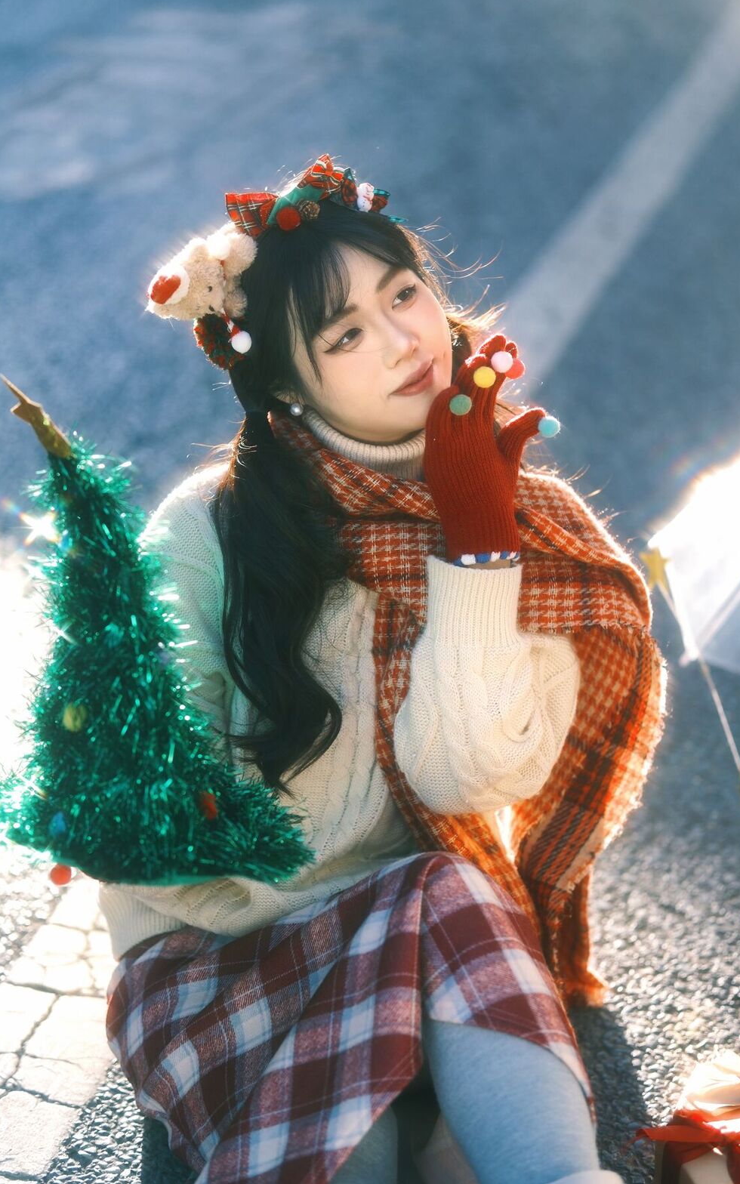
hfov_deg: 15.2
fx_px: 2775
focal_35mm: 86
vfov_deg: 24.1
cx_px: 383
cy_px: 590
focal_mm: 56
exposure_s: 1/1000
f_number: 1.6
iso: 80
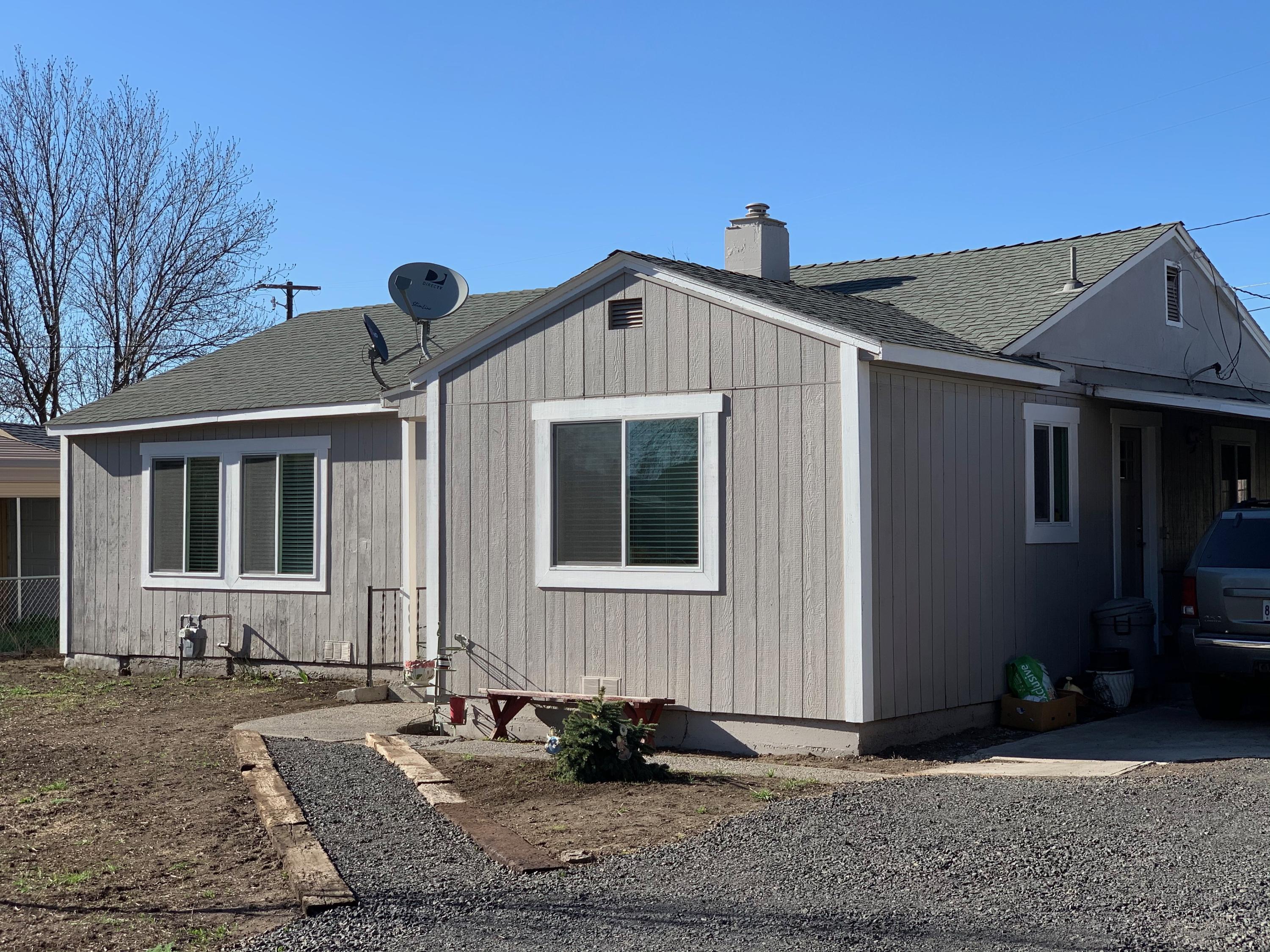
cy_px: 476
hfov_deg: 36.8
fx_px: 1908
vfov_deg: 28.0
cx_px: 635
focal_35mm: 52
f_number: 2.4
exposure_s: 1/888
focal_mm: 6
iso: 16
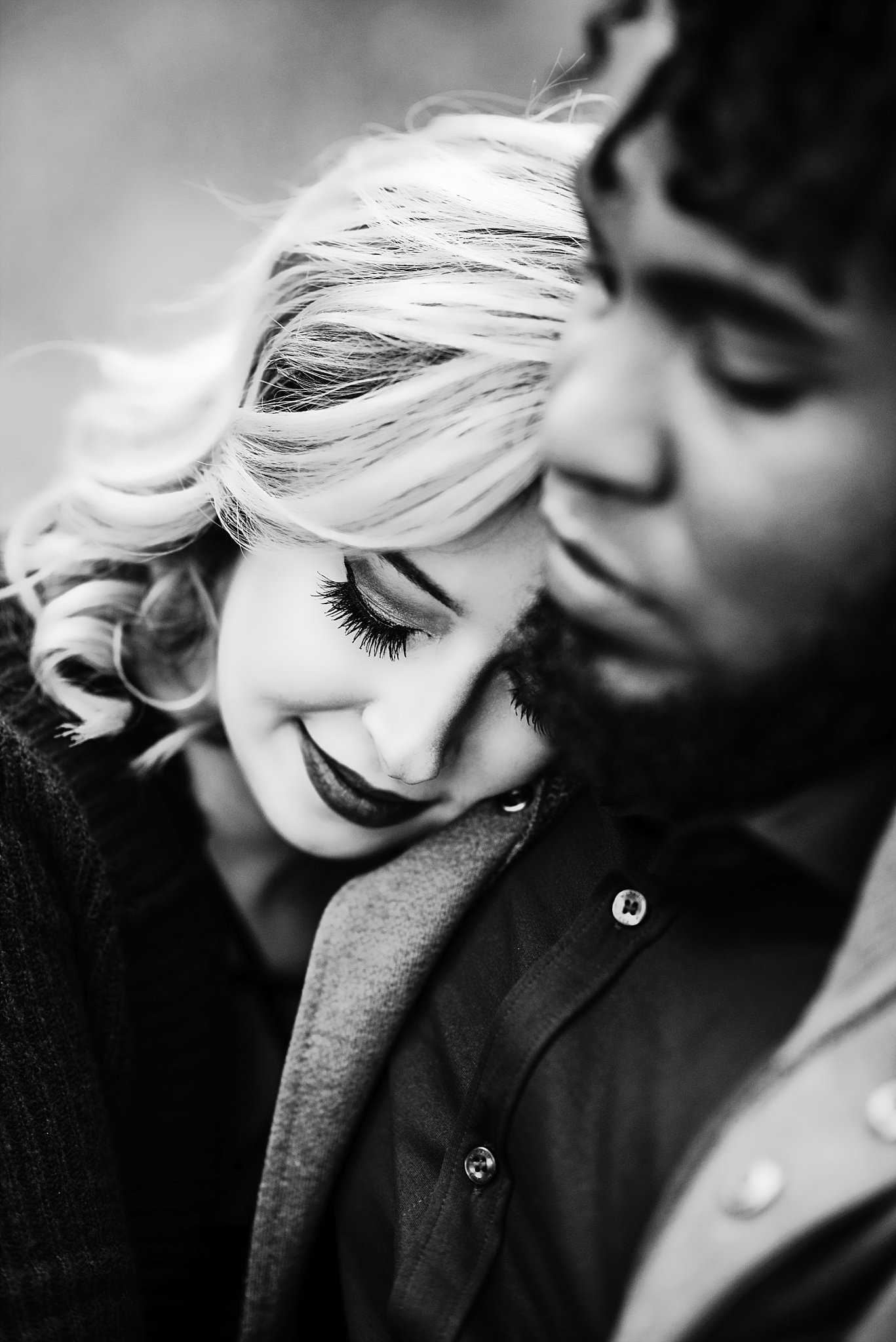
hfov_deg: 16.1
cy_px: 671
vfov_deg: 23.9
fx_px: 3170
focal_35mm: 85
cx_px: 448
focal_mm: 85
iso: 200
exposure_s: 1/200
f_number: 2
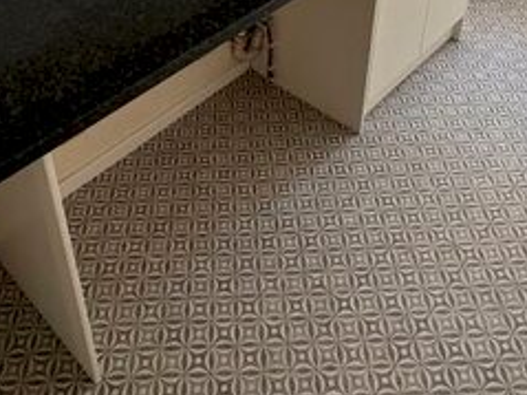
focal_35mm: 41
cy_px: -41
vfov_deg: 31.2
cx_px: 251
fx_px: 624
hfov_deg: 45.8
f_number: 2.2
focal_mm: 2.22
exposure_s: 1/99
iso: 100
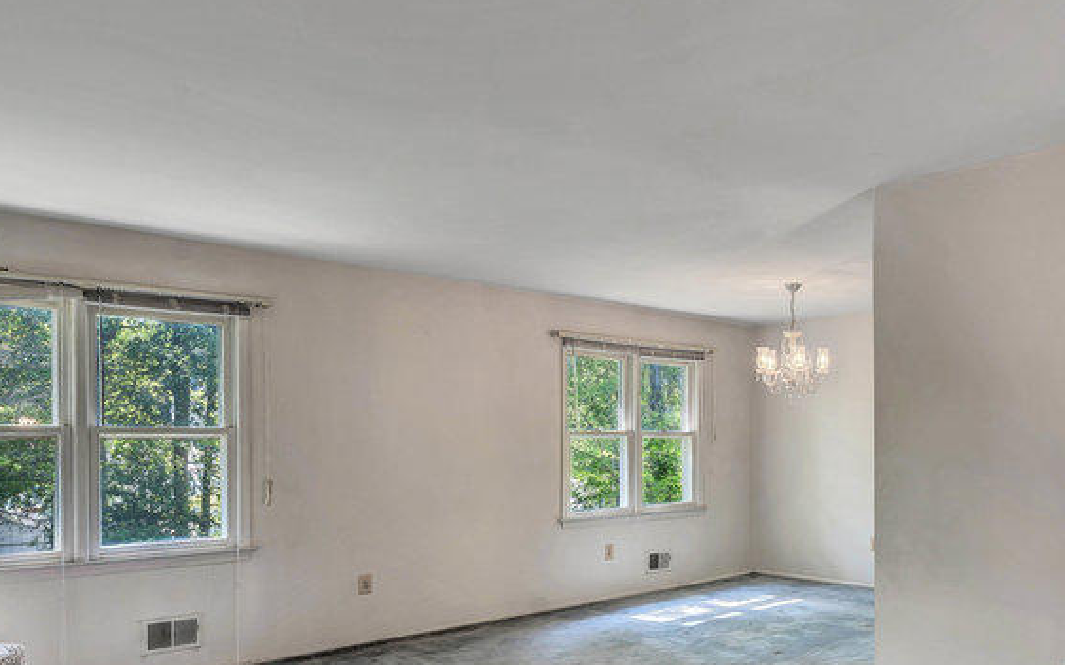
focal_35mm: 29
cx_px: 739
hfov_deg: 62.5
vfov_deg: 42.4
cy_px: 454
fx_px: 842
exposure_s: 1/5
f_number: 8
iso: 100
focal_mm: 16
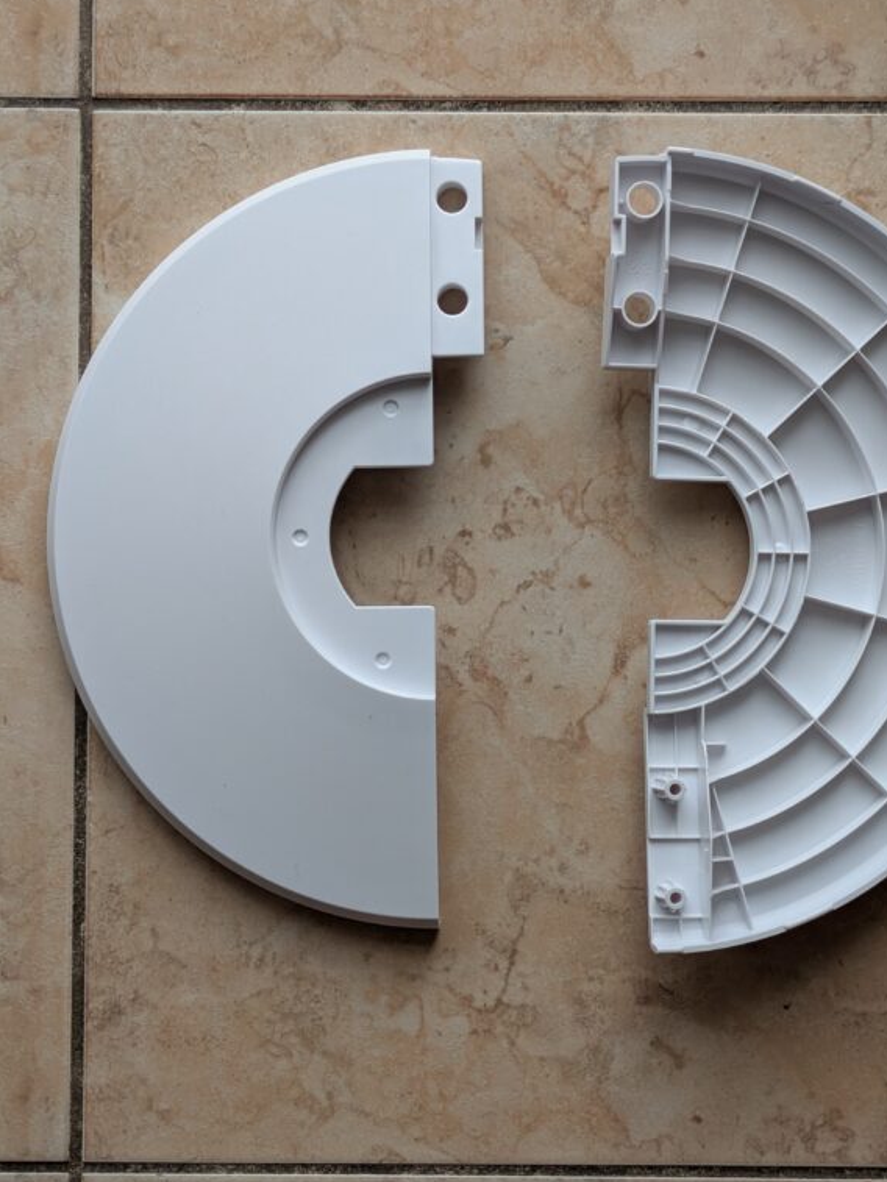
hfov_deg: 21.3
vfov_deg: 28.2
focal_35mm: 69
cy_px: 589
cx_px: 572
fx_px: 2357
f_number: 1.89
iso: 47
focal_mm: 5.43
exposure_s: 1/100
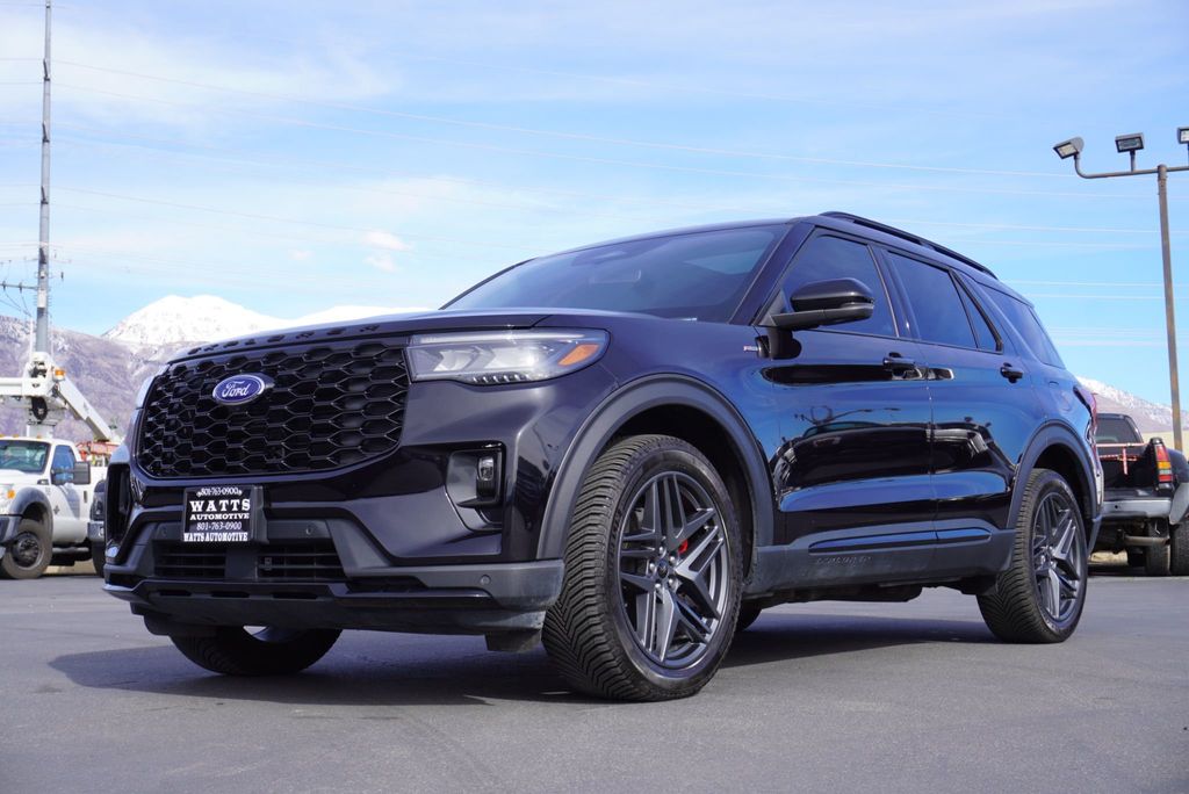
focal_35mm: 45
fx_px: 1487
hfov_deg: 43.6
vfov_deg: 29.9
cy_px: 397
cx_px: 594
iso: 100
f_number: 9
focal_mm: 30
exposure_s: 1/100
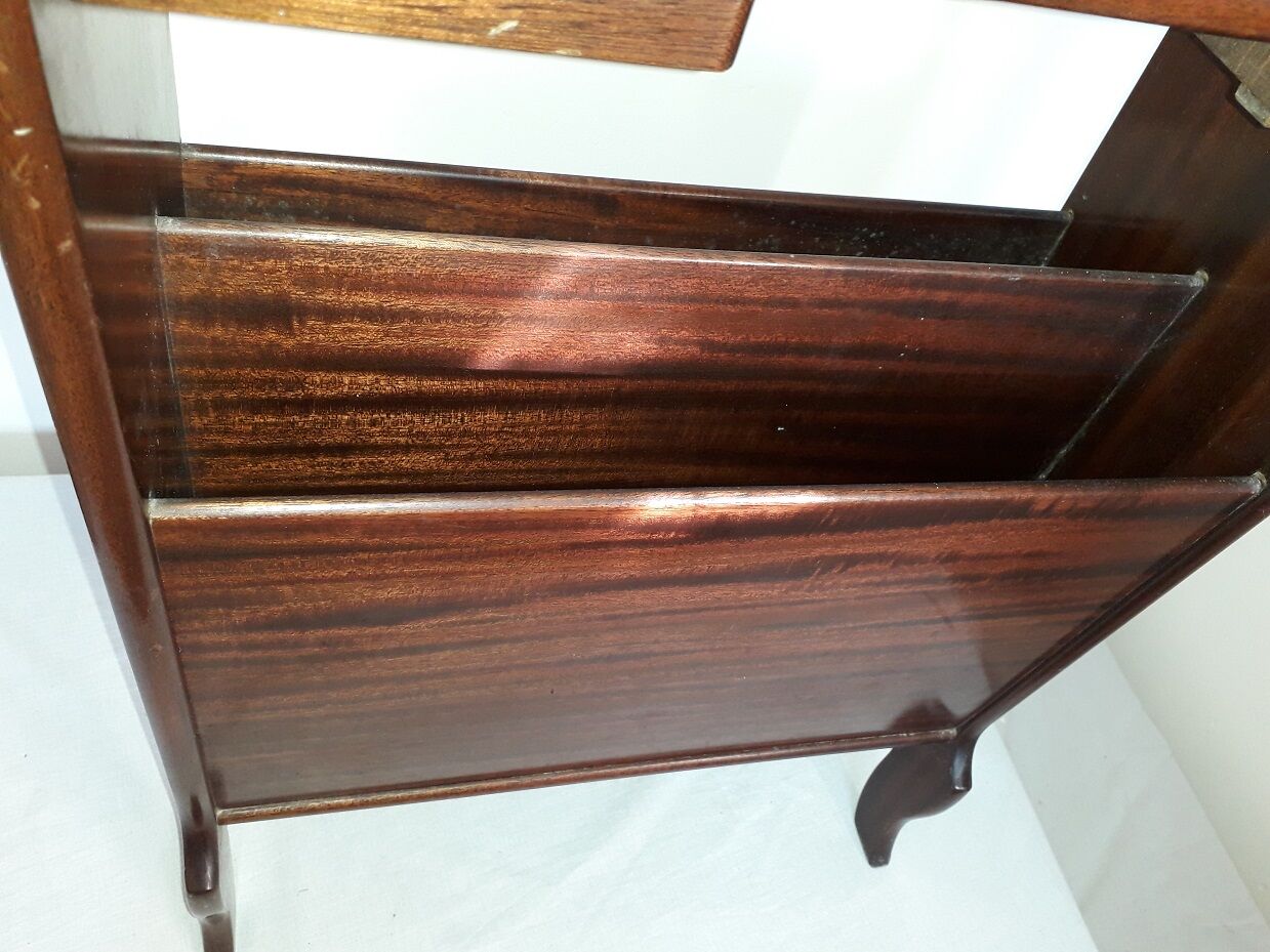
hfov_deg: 65.3
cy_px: 476
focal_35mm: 27
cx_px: 635
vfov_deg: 51.3
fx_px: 990
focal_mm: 3.6
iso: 100
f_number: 1.9
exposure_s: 1/50
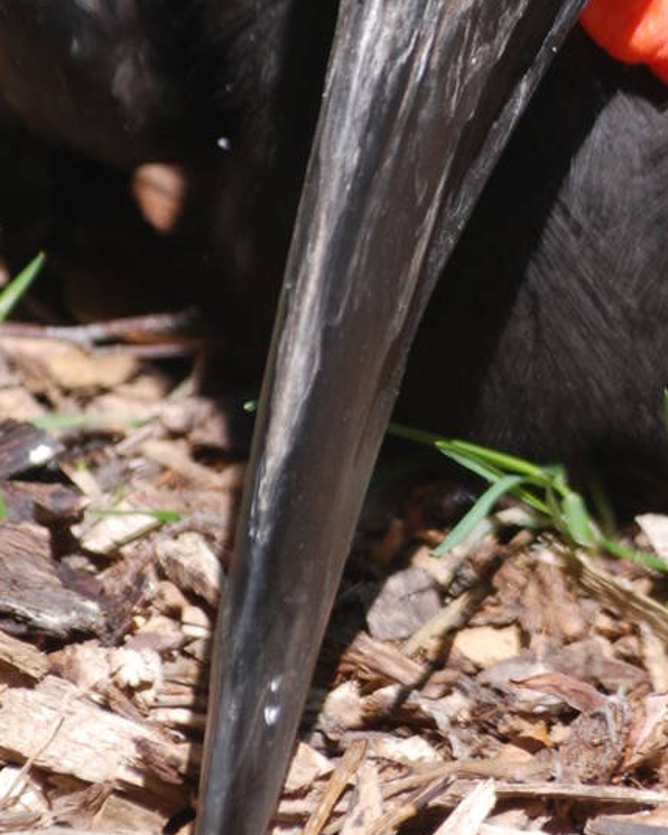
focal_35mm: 820
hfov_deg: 1.9
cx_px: 569
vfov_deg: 2.4
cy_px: -31
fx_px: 20269
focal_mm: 195
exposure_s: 1/500
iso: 280
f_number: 5
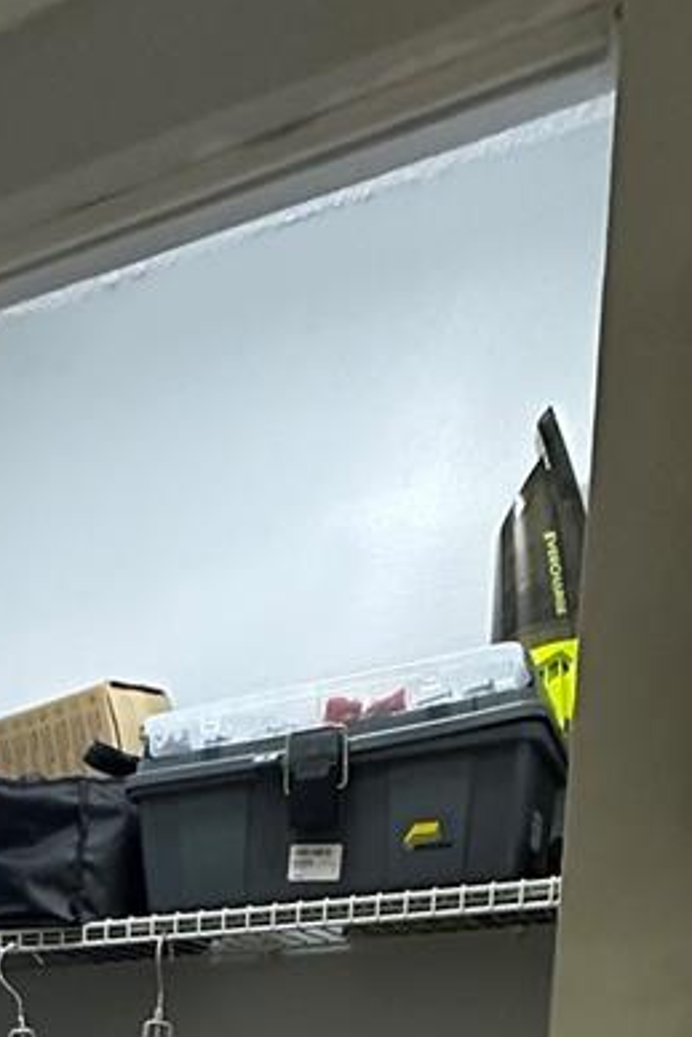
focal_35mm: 45
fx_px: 1296
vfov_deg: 31.1
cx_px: 13
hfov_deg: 28.2
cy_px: 1425
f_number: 2.2
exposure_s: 1/59
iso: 800
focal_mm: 2.22
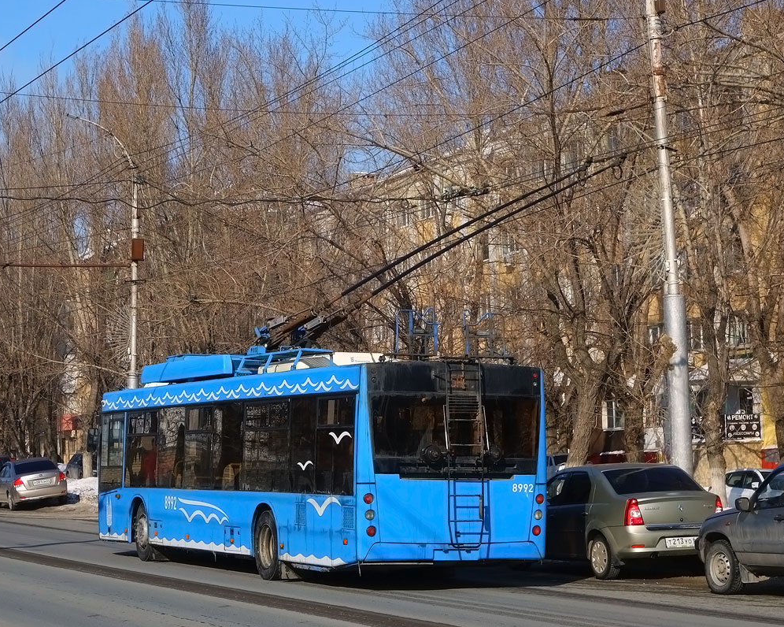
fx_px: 1600
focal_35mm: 69
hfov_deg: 27.5
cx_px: 349
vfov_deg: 22.2
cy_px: 313
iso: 125
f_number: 7.1
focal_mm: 22.49
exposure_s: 1/500
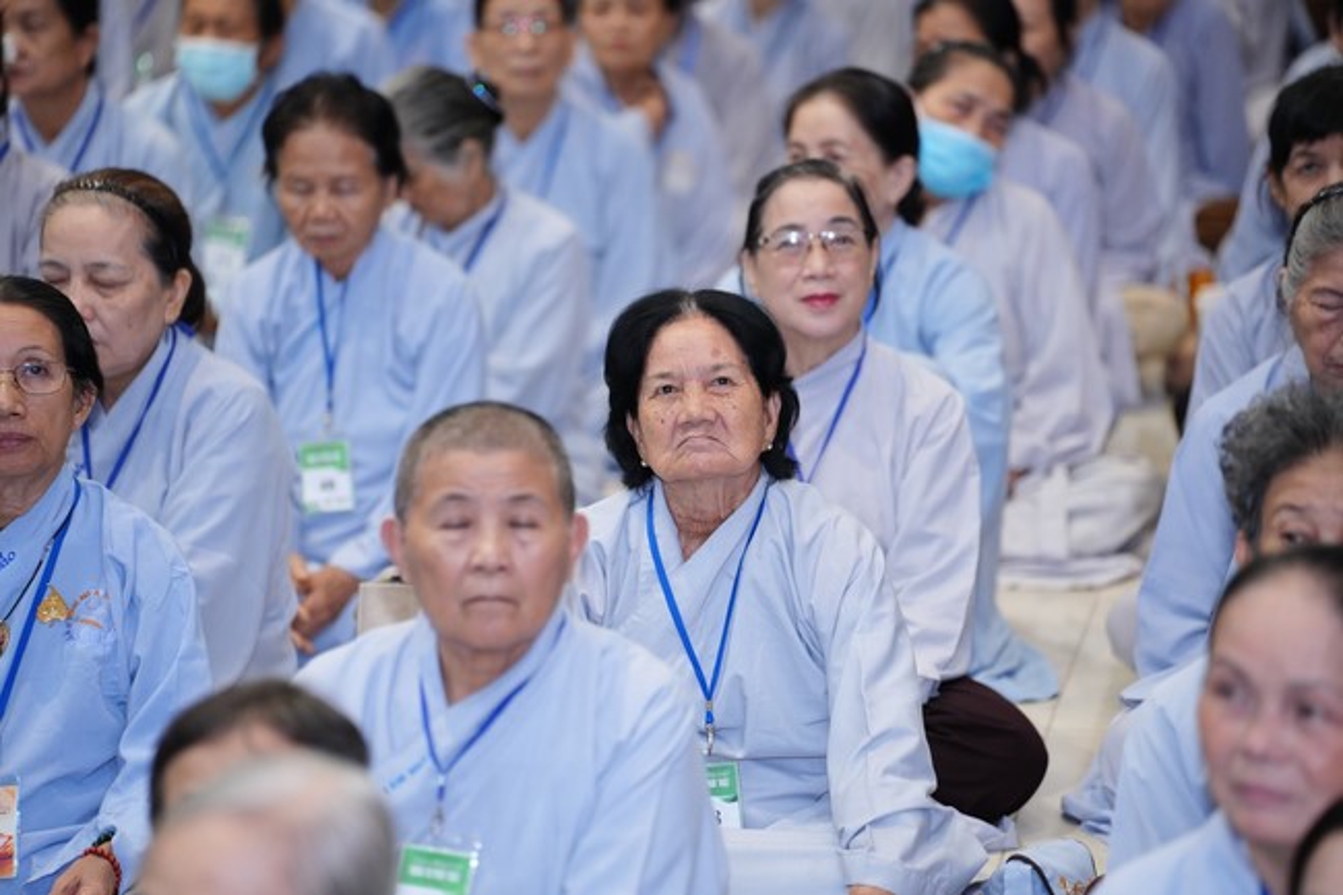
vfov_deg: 9.1
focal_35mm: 150
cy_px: 448
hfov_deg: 13.7
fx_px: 5594
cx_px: 672
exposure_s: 1/200
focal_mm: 150
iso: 2500
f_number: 2.8
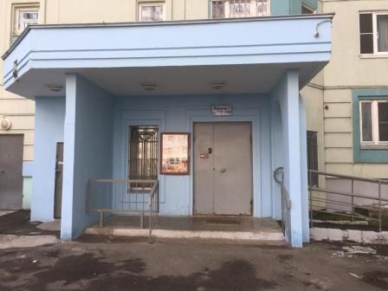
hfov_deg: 61.7
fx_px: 325
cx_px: 194
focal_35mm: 29
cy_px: 146
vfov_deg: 48.2
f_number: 2.2
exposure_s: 1/345
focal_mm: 4.15
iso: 25
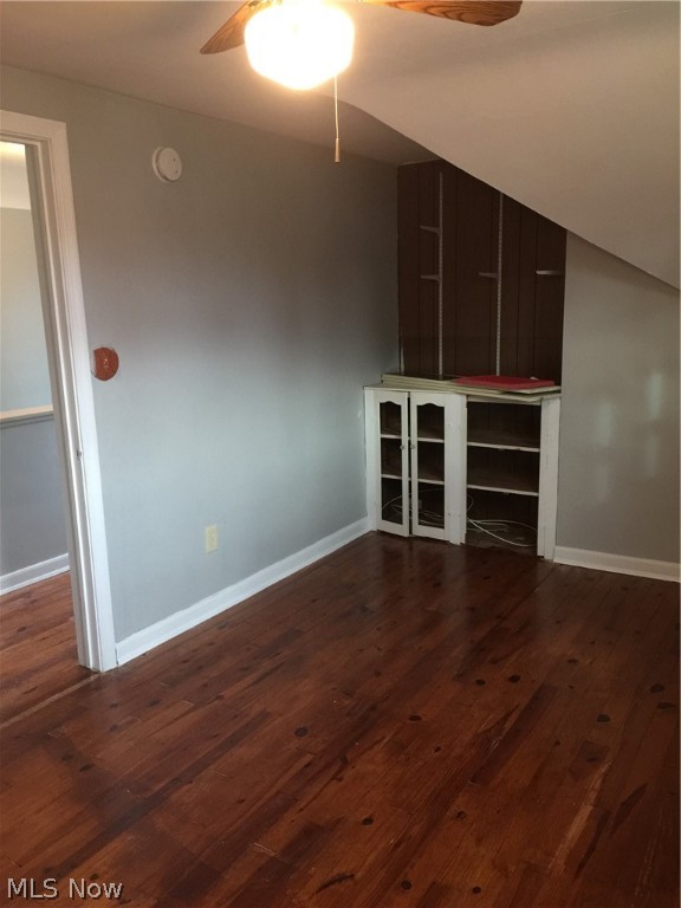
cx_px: 340
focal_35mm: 29
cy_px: 454
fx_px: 761
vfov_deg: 61.7
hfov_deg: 48.2
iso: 125
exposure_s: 1/15
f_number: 2.2
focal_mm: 4.15
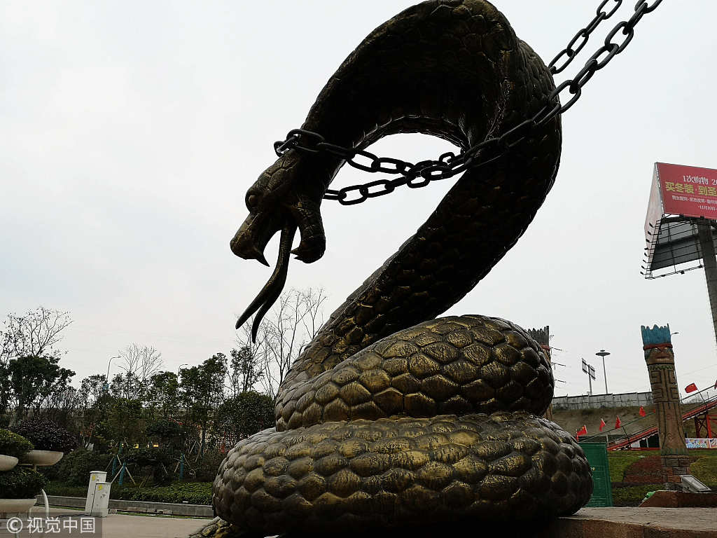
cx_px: 358
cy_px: 269
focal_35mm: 29
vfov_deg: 48.2
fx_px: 601
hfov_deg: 61.7
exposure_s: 1/1142
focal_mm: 3.95
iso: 50
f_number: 1.8
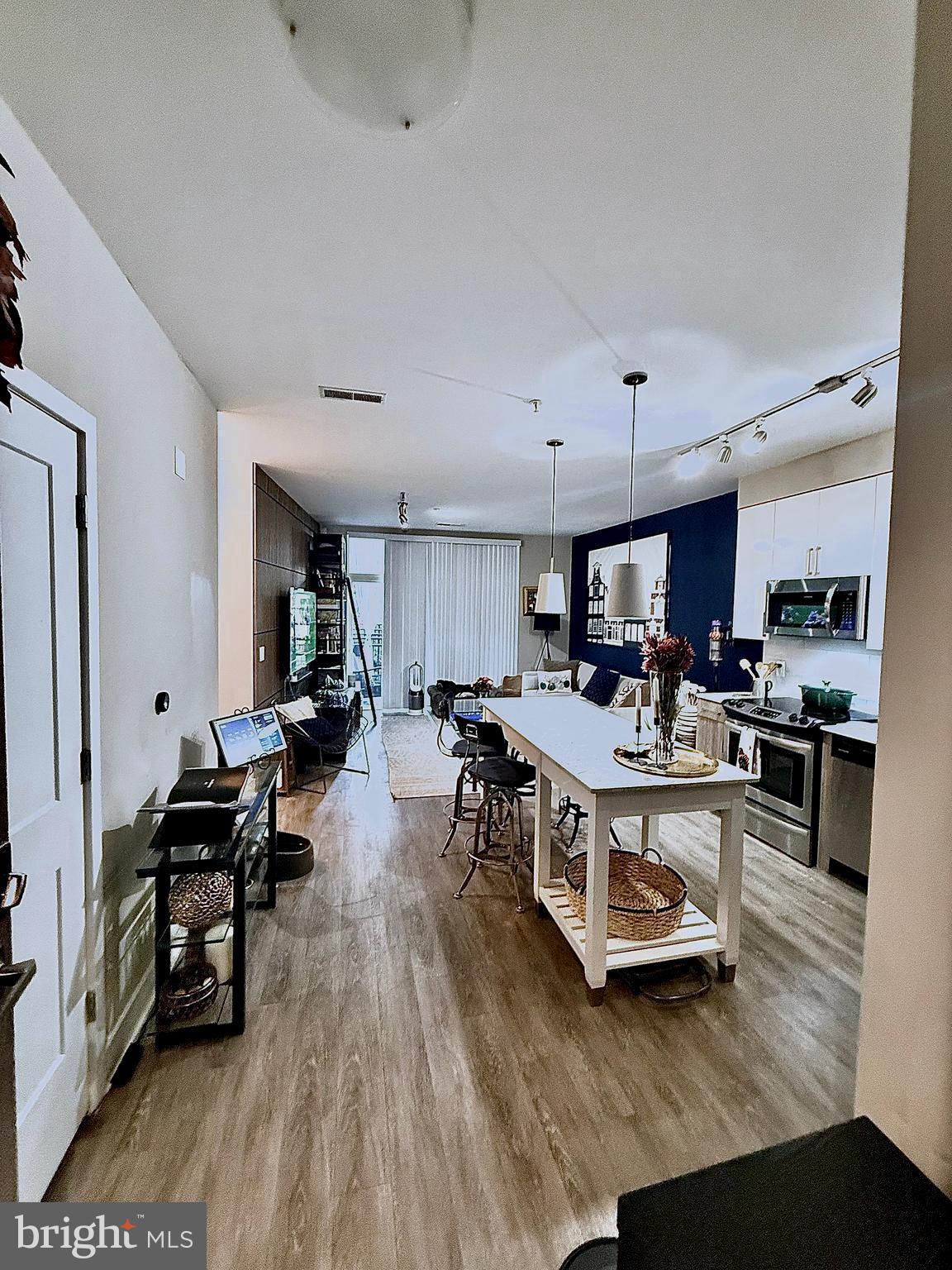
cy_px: 635
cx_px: 476
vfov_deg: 102.1
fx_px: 513
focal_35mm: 14
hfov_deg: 85.7
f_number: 2.2
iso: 320
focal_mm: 2.22
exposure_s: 1/41
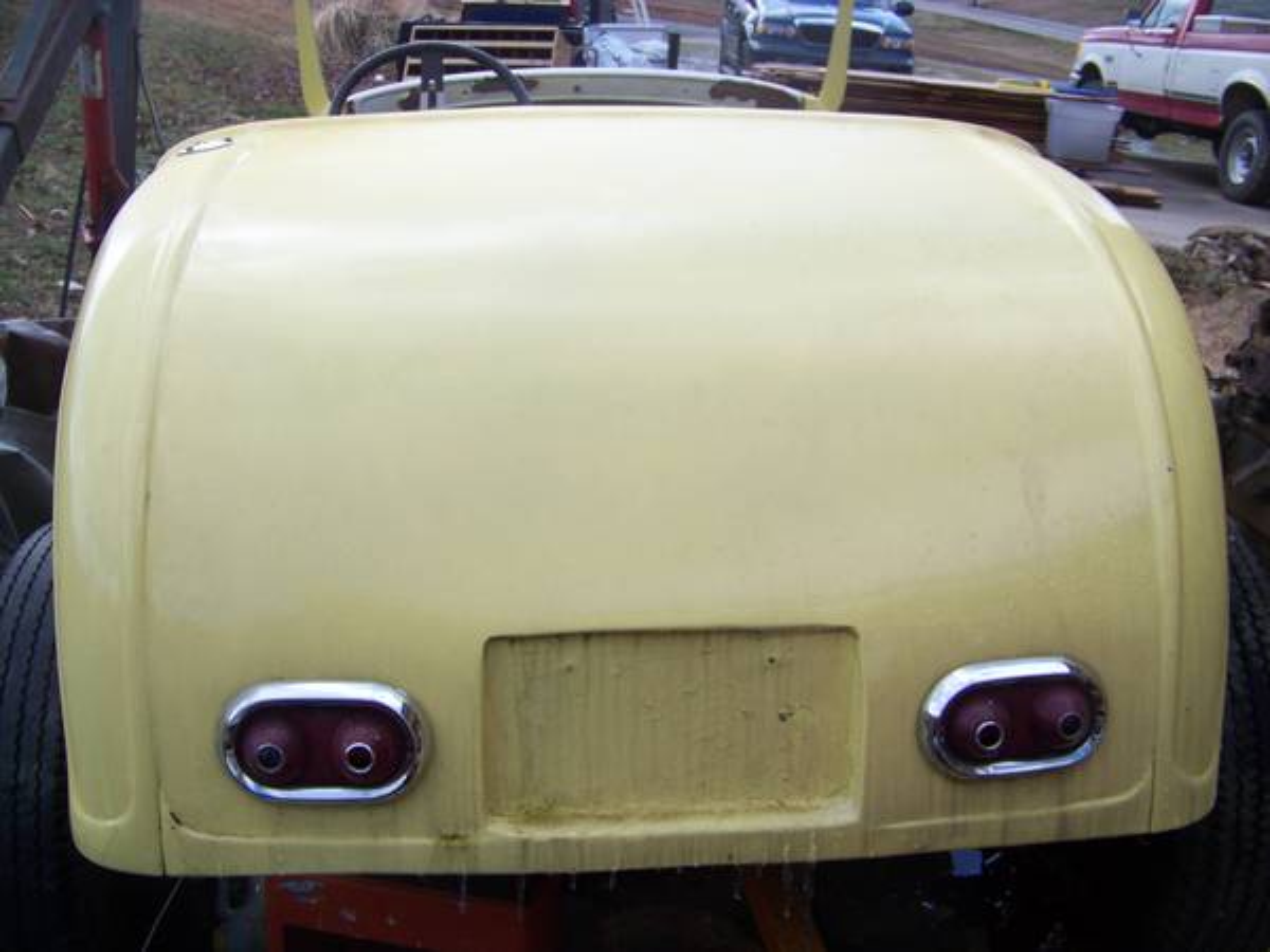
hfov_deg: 51.4
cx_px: 635
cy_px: 476
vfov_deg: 39.7
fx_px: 1321
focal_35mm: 36
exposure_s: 1/500
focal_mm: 5.85
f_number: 2.8
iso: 64
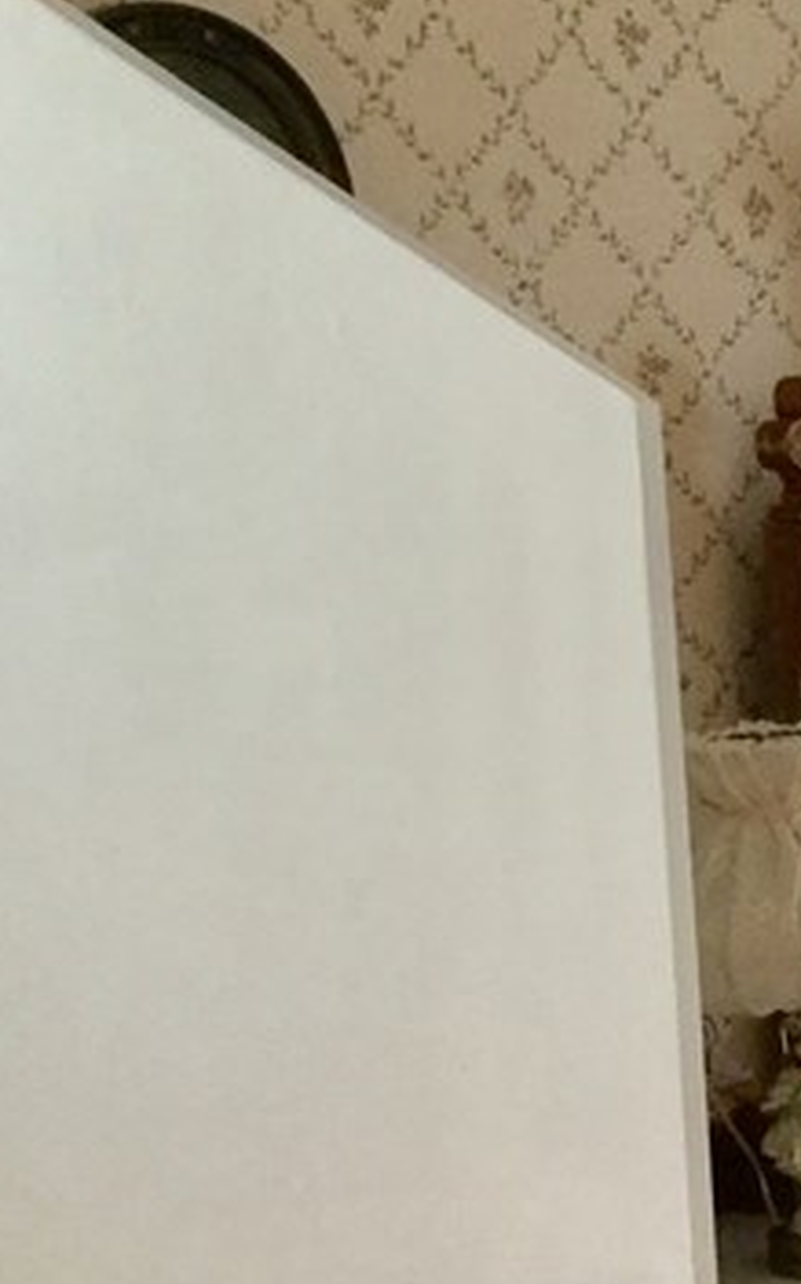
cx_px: 1437
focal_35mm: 96
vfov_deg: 21.2
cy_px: 1141
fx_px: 3357
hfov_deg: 12.4
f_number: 2.4
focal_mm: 3.3
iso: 80
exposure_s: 1/30
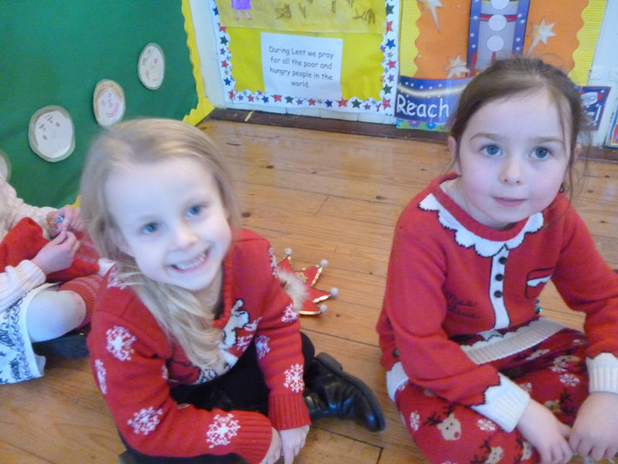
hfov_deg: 63.4
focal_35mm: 28
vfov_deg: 49.7
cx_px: 309
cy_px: 232
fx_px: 500
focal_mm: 5
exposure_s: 1/30
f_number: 3.1
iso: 800
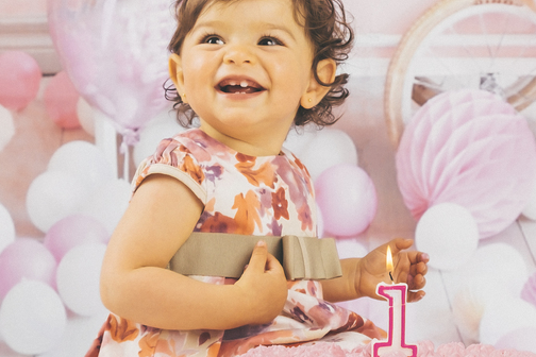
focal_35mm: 100
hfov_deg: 20.4
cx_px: 313
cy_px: 187
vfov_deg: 13.7
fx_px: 1489
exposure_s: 1/160
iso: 200
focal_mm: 27.7
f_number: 5.6
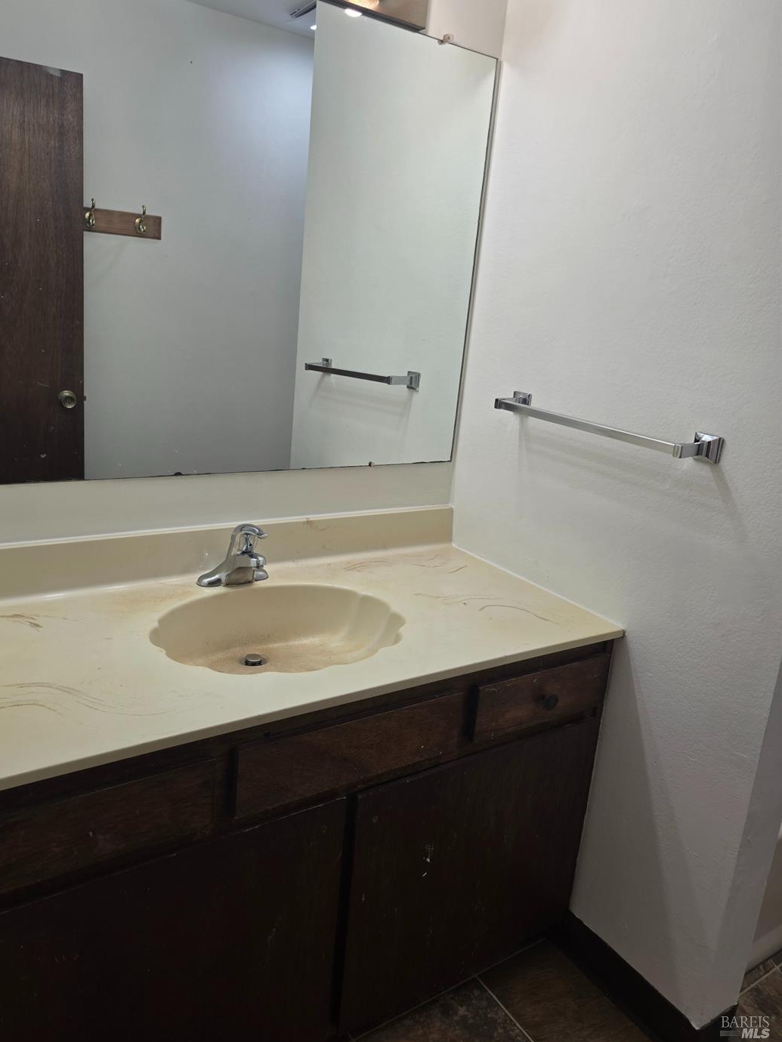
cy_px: 482
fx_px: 753
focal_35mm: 25
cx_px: 358
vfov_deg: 69.3
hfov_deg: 54.8
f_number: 1.7
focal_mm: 6.3
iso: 40
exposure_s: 1/120
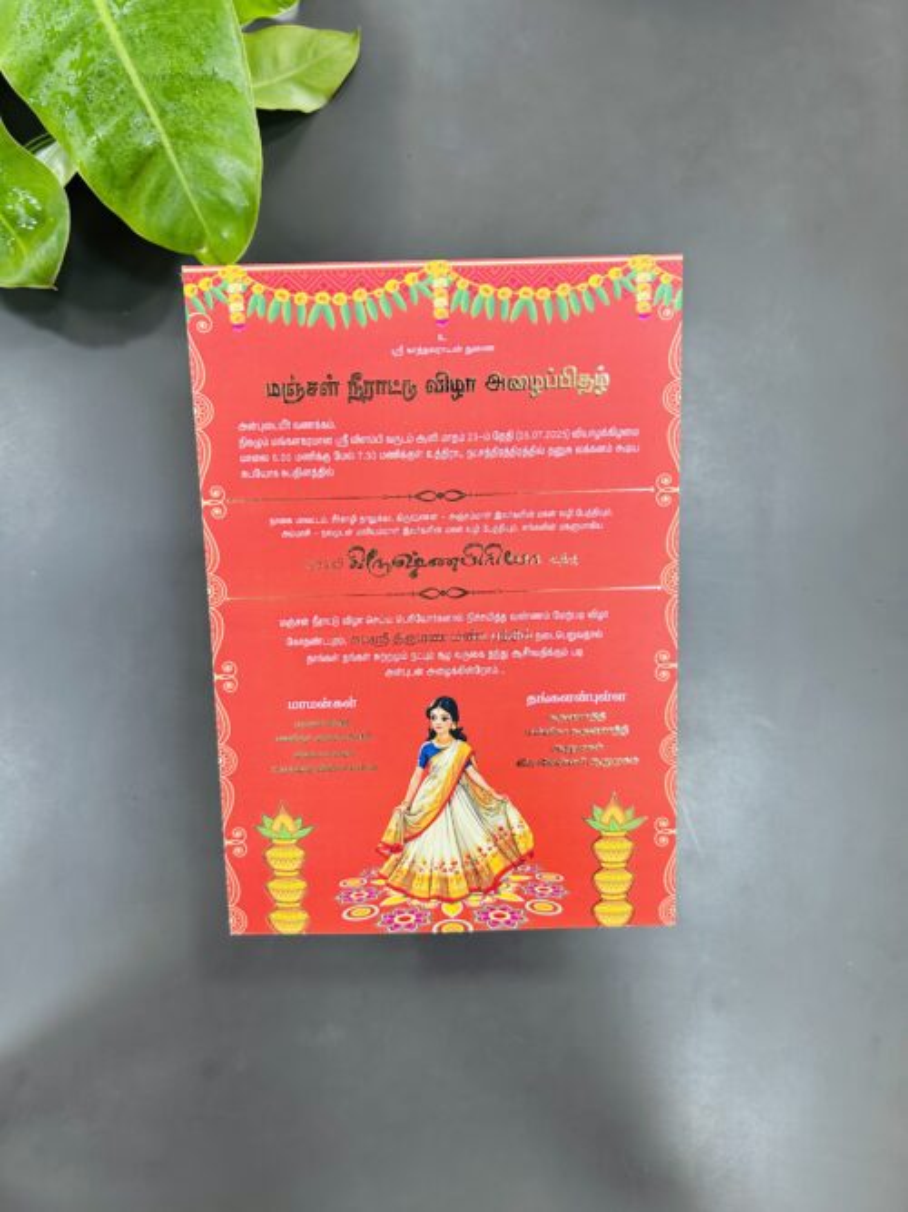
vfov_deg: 67.3
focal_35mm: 26
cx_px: 454
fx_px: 910
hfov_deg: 53.0
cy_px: 606
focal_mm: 5.7
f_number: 1.5
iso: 64
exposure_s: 1/100
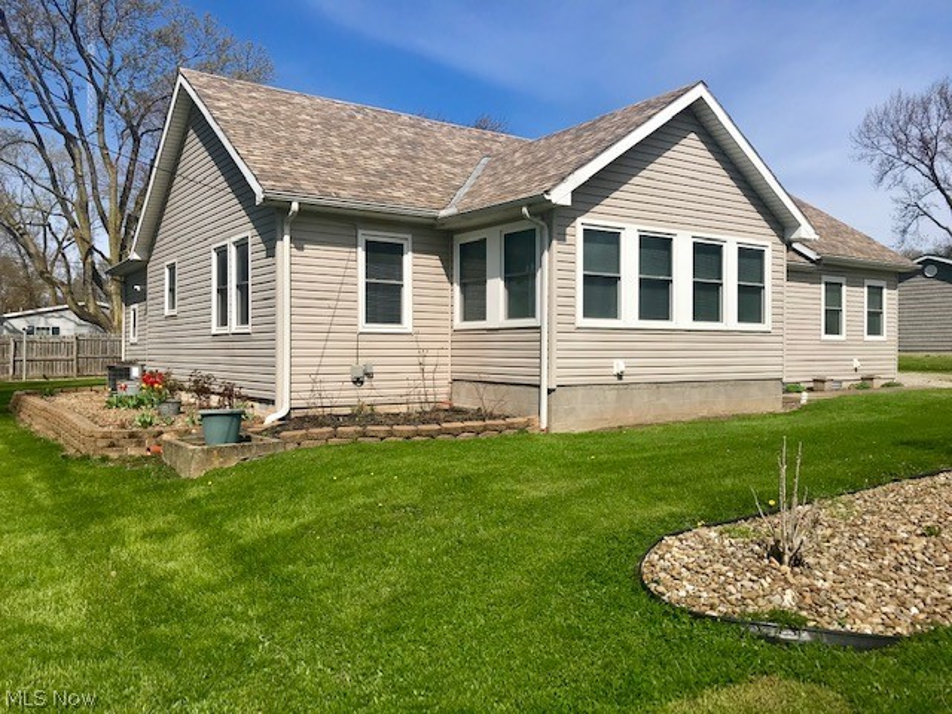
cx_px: 476
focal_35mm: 28
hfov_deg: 63.4
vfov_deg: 49.7
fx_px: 770
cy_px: 357
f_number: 1.8
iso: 20
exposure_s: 1/3831
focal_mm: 3.99
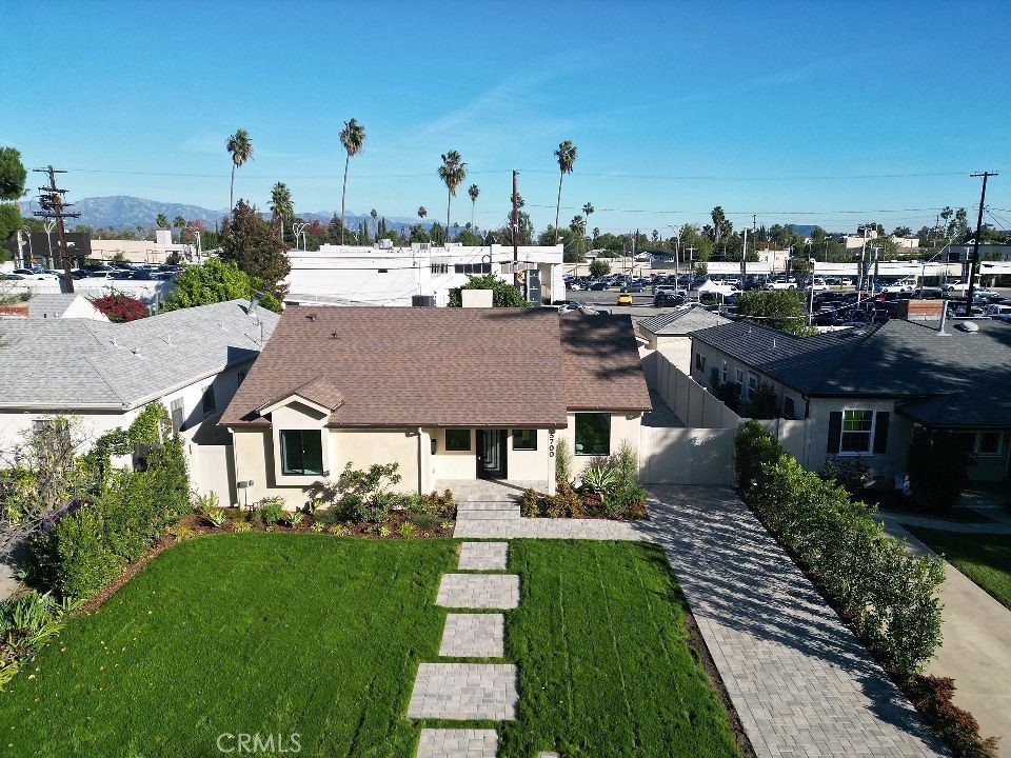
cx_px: 506
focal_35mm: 24
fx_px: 701
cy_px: 379
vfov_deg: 56.8
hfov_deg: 71.6
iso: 140
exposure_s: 1/3200
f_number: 1.7
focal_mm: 6.7
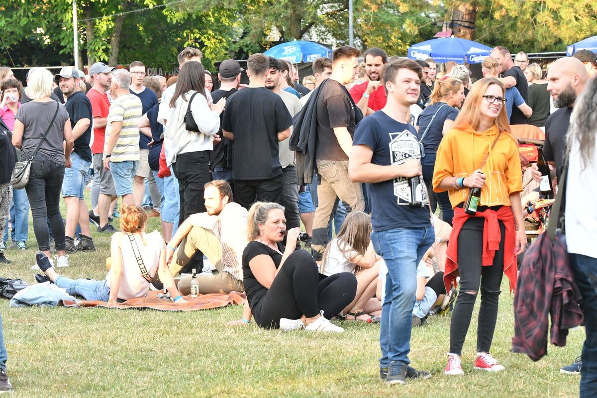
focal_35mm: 168
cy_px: 199
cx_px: 298
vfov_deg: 8.2
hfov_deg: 12.2
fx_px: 2786
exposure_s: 1/250
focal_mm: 112
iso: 2000
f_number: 8
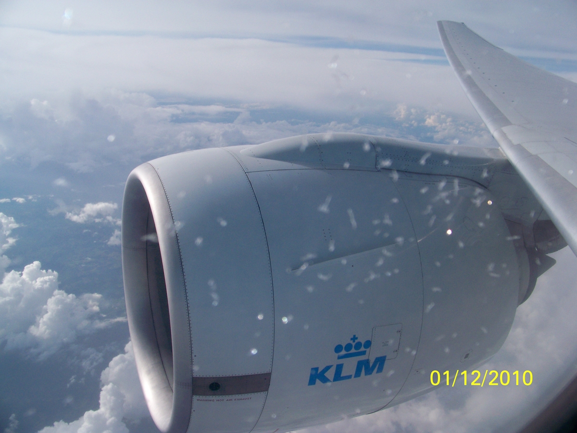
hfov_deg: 55.4
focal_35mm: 33
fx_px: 550
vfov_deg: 42.9
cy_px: 216
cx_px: 288
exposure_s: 1/1000
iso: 80
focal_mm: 5.85
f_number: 4
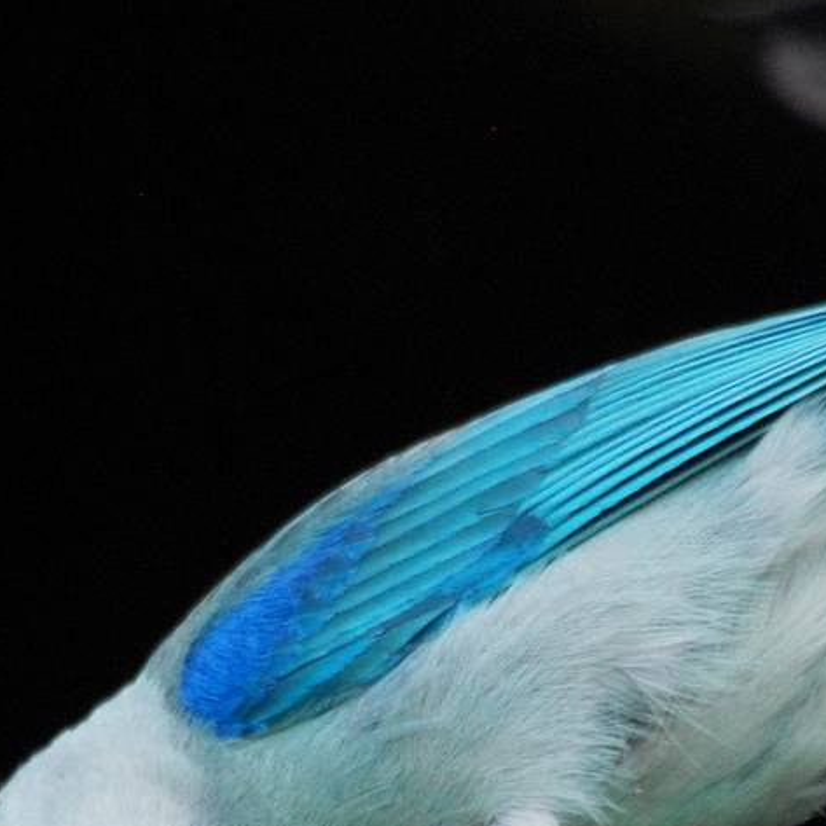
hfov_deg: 1.4
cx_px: 540
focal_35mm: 1294
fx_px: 34934
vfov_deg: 1.4
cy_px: 754
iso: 400
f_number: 5.6
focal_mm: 300
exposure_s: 1/160
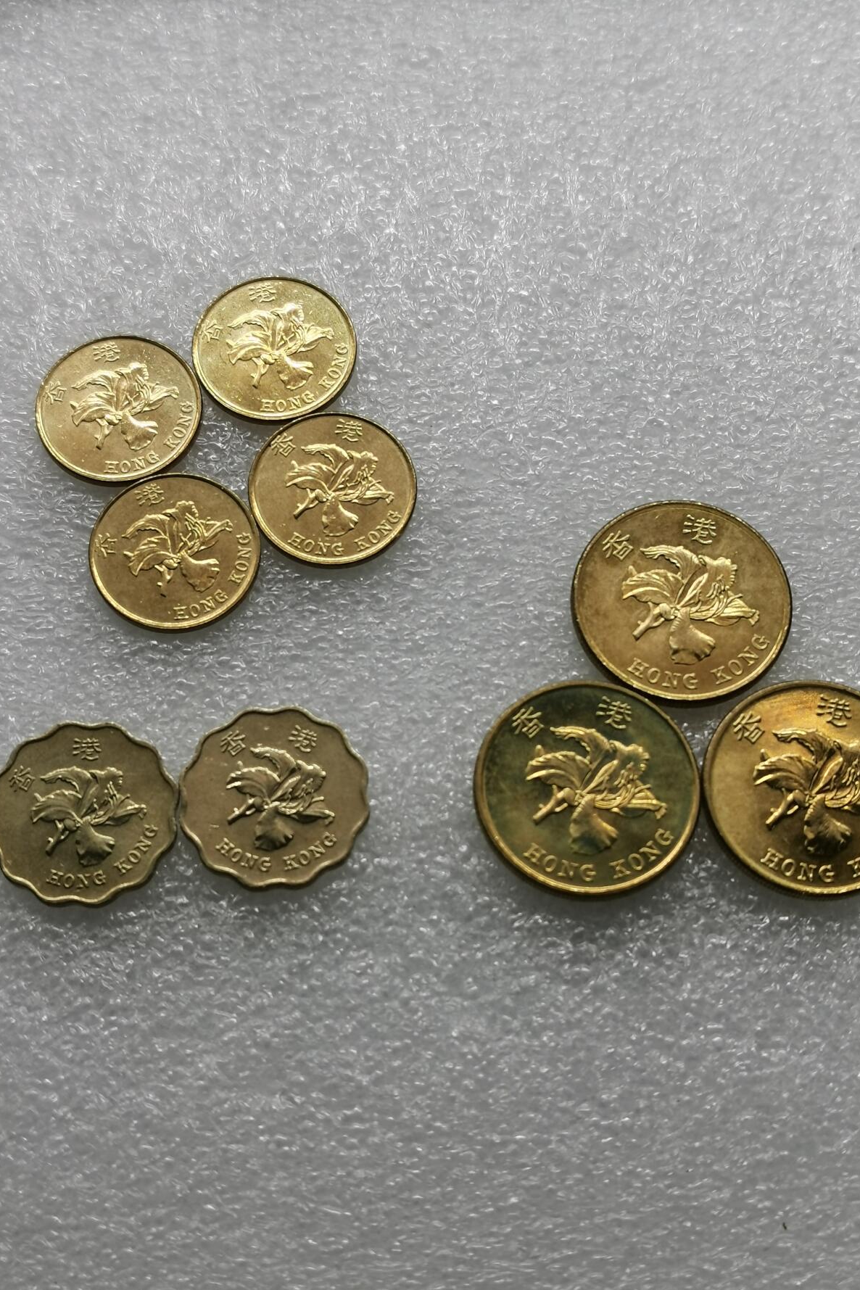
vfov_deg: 33.4
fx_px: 2150
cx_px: 448
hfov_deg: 22.6
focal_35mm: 60
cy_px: 648
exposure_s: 1/194
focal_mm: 5.56
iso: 50
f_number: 1.6
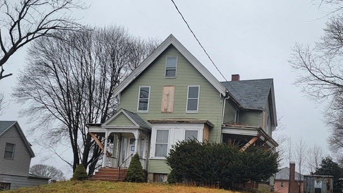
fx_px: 391
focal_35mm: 43
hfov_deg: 47.1
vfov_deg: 27.3
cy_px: 146
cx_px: 209
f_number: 1.8
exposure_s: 1/156
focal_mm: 6.7
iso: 16
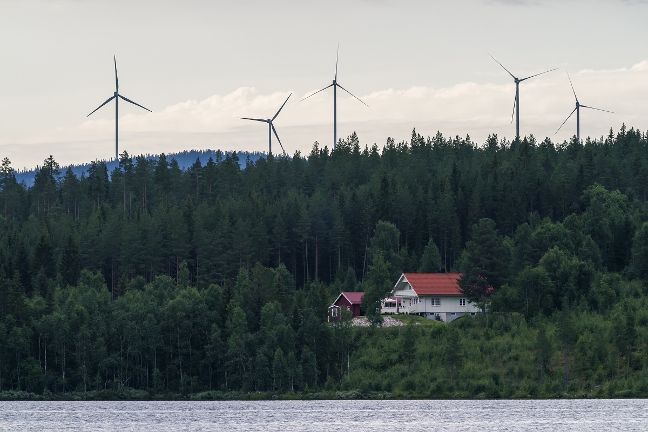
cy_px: 216
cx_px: 324
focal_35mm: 407
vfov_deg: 3.4
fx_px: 7325
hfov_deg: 5.1
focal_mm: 407
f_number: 13
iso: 2000
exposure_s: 1/640
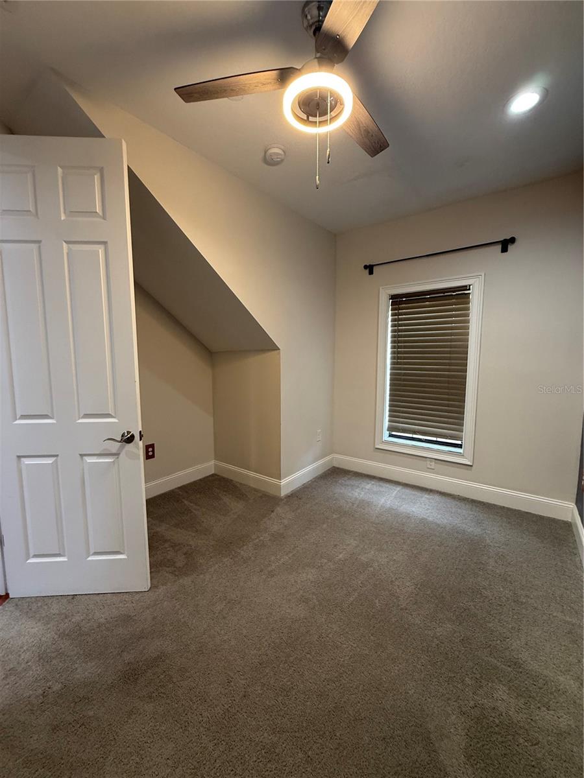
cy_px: 389
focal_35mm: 14
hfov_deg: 85.7
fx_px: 315
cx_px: 292
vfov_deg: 102.1
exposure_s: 1/60
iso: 200
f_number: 2.2
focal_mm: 2.22
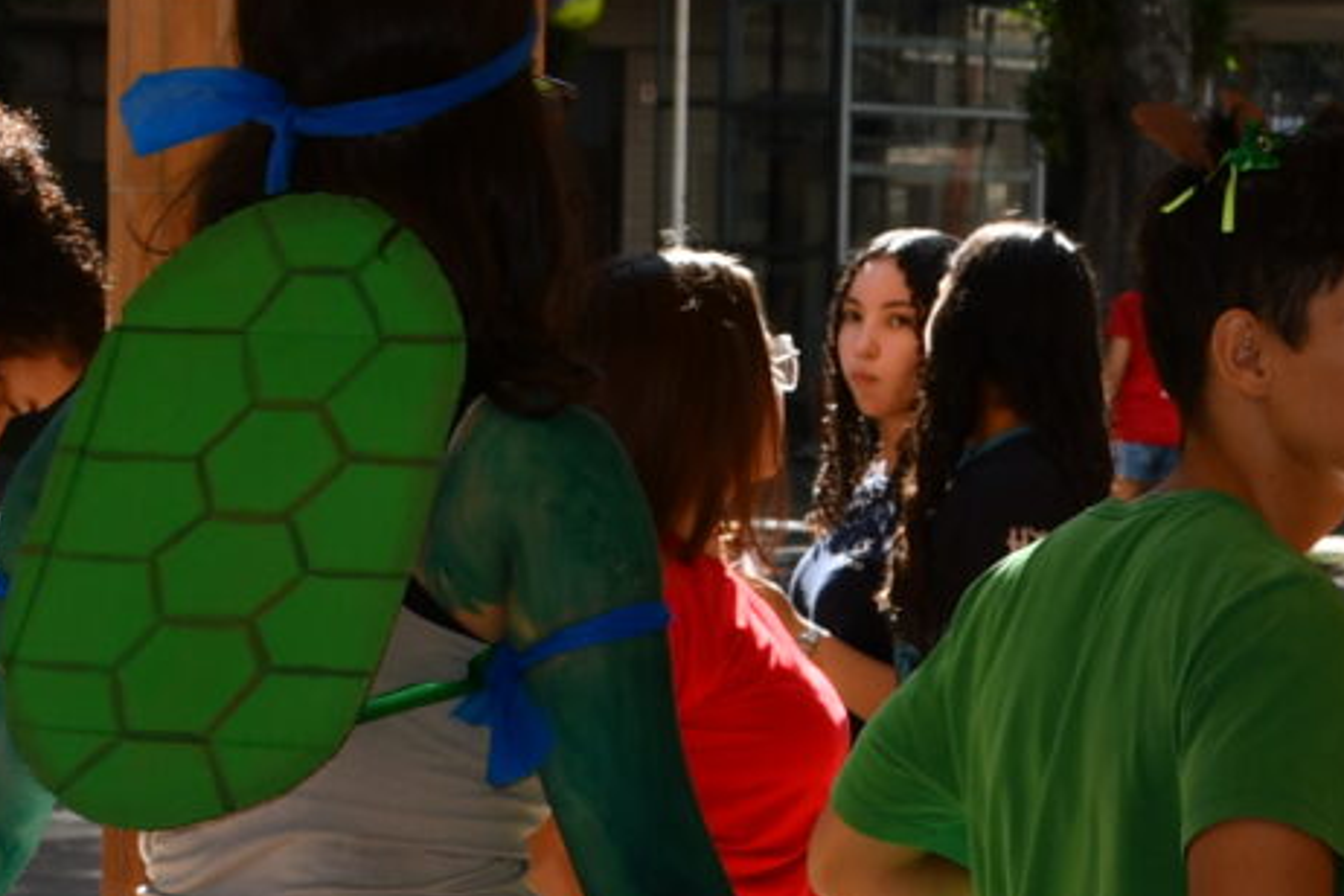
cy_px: 1009
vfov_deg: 7.3
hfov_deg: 10.9
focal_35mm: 187
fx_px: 6981
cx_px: 1216
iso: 100
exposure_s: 1/250
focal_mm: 30
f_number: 7.1
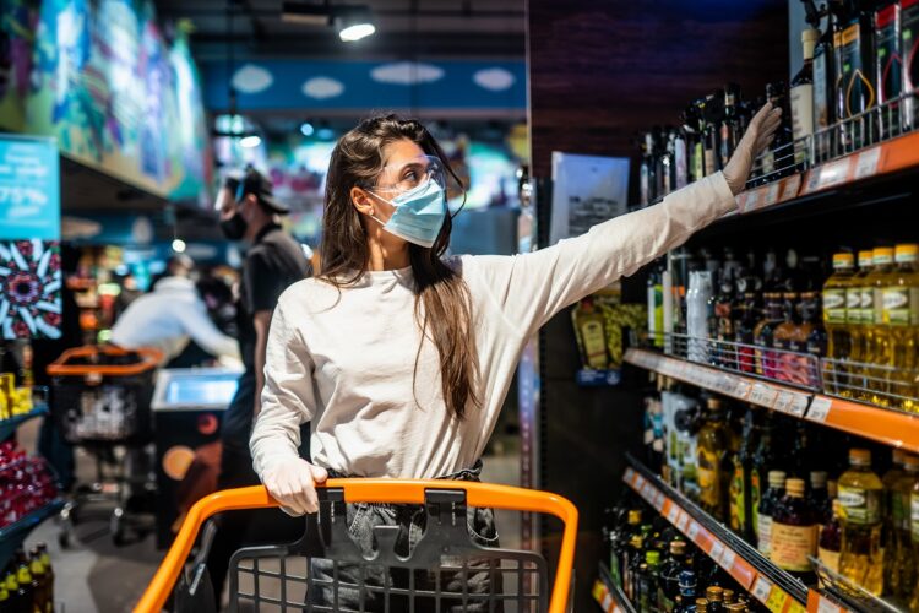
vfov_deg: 37.9
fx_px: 893
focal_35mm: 35
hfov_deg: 54.4
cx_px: 460
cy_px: 306
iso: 320
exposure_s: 1/160
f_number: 1.6
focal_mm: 35
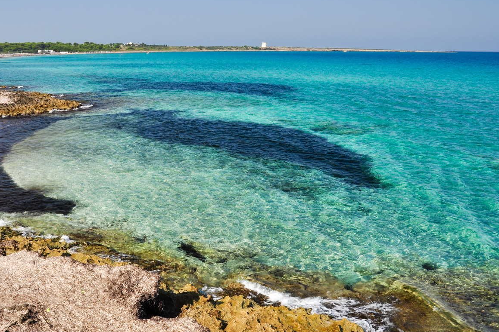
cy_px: 194
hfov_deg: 54.0
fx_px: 485
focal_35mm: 35
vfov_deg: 37.7
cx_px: 195
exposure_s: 1/80
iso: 100
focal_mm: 16
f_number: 11
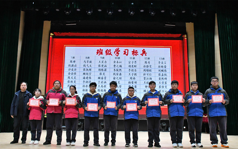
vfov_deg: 40.6
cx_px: 120
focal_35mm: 31
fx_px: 201
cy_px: 80
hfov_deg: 61.2
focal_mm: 20
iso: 4000
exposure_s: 1/800
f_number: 7.1
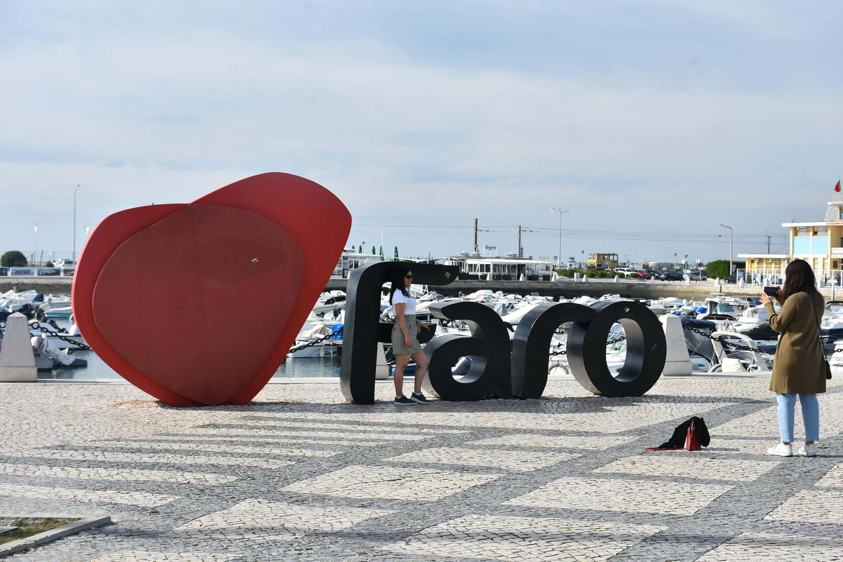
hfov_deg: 35.1
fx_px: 1335
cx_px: 422
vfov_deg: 23.8
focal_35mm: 57
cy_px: 281
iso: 200
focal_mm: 38
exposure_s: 1/250
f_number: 8
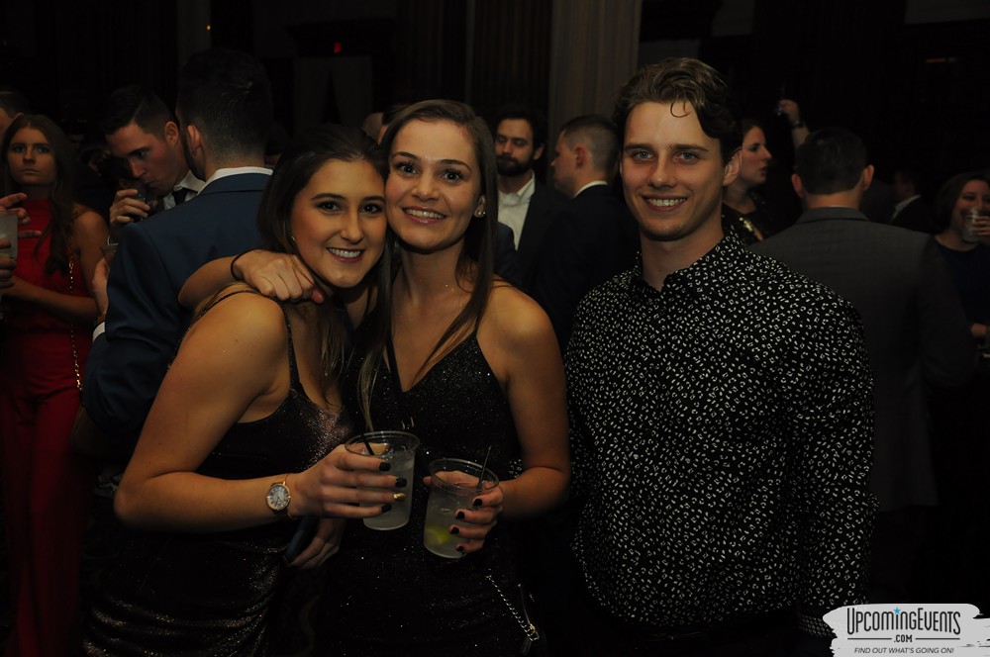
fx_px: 1153
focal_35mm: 42
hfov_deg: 46.5
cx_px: 495
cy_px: 328
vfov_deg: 31.8
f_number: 5
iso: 800
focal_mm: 28
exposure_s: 1/60
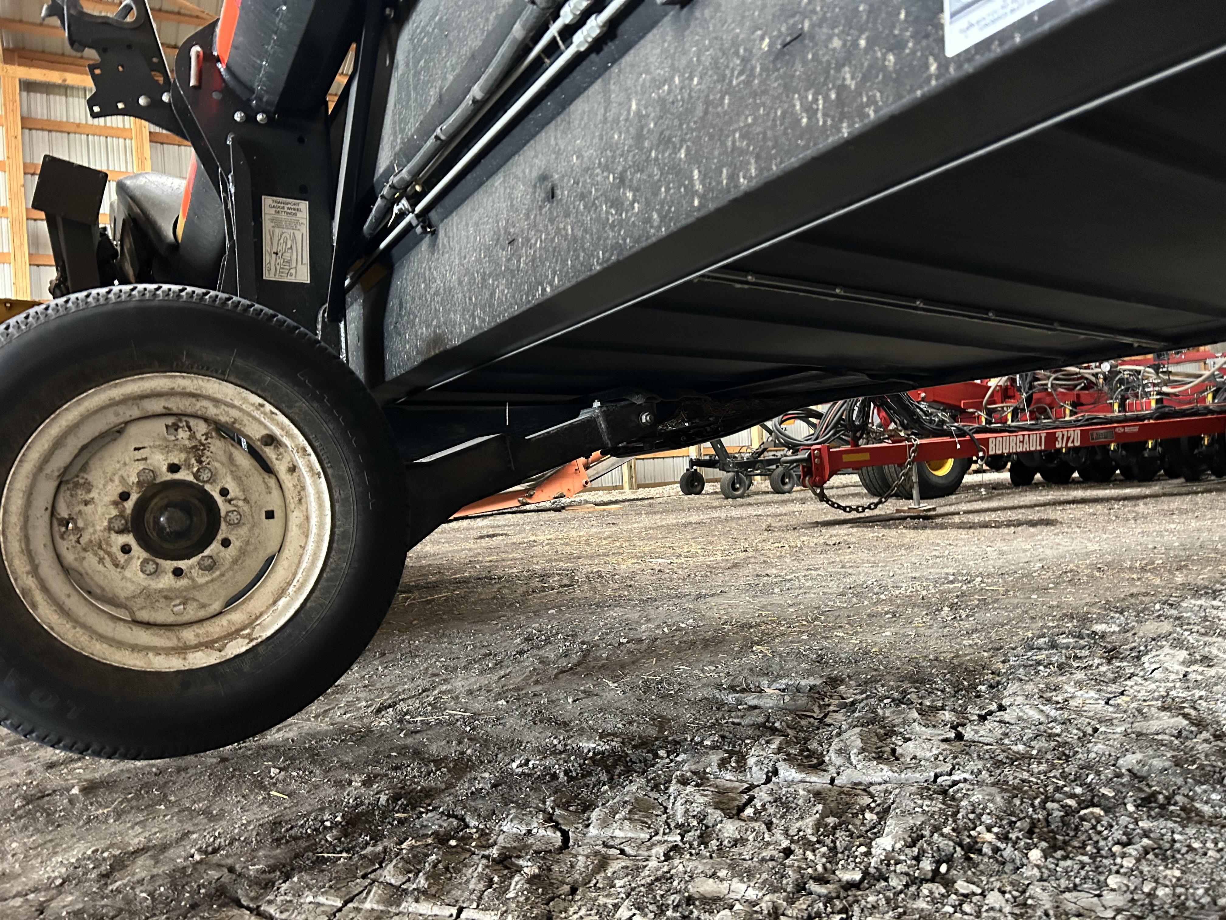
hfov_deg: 67.3
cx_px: 613
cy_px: 460
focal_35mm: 26
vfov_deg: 53.1
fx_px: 921
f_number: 1.5
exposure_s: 1/36
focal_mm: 5.7
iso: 640
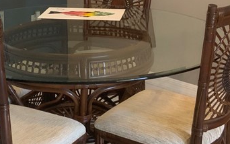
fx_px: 577
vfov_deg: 14.1
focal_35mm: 92
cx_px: 55
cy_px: 19
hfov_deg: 22.3
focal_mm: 3
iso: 125
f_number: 1.8
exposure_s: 1/60
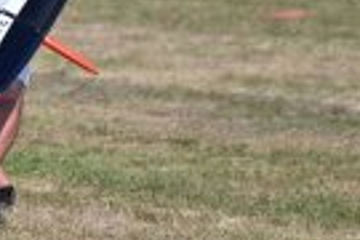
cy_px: -45
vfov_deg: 1.6
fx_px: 8489
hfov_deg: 2.4
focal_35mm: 849
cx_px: -87
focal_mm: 230
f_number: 5.6
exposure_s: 1/2500
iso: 320
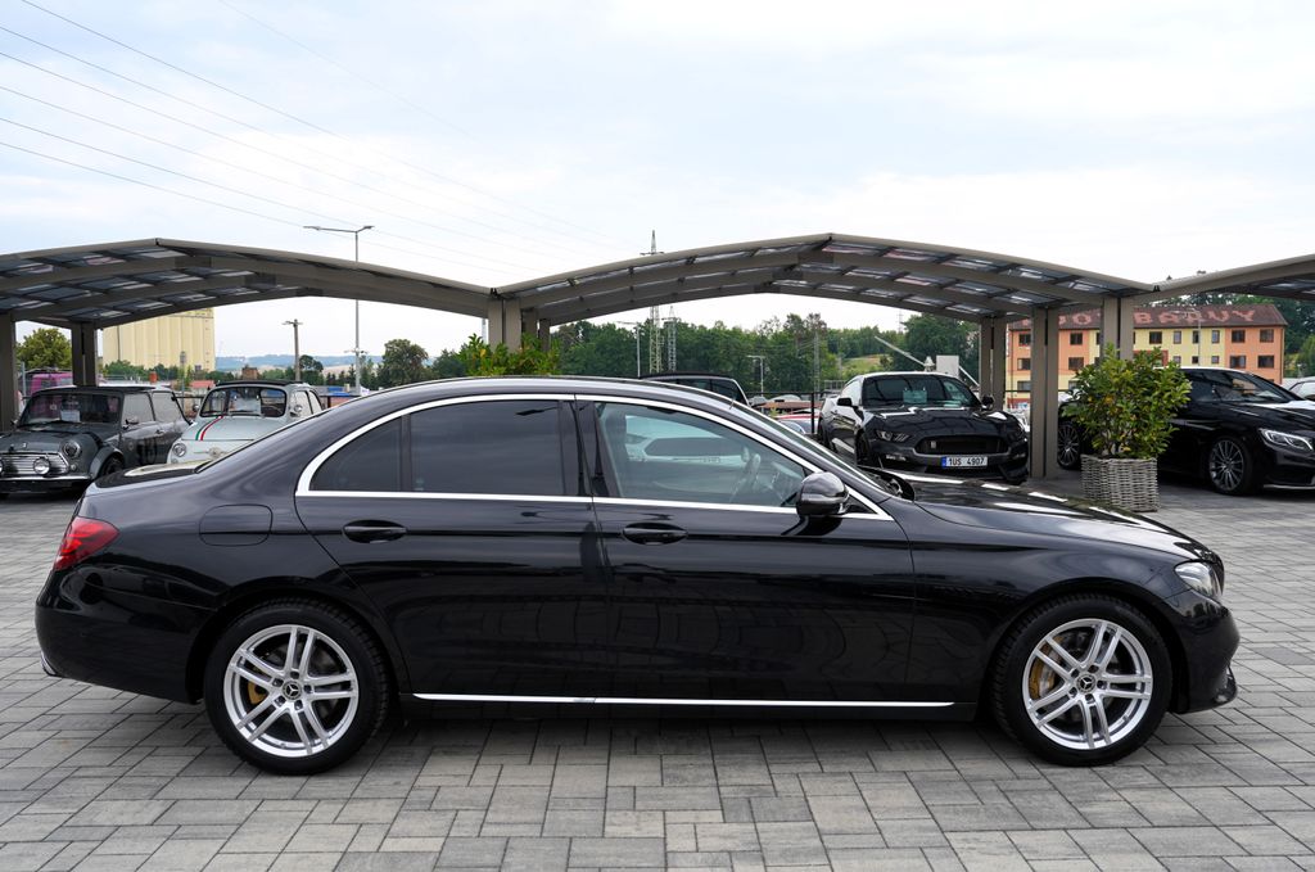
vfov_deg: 47.8
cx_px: 658
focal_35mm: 27
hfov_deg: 67.5
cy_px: 436
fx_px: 985
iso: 100
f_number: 5.6
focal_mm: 27
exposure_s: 1/125
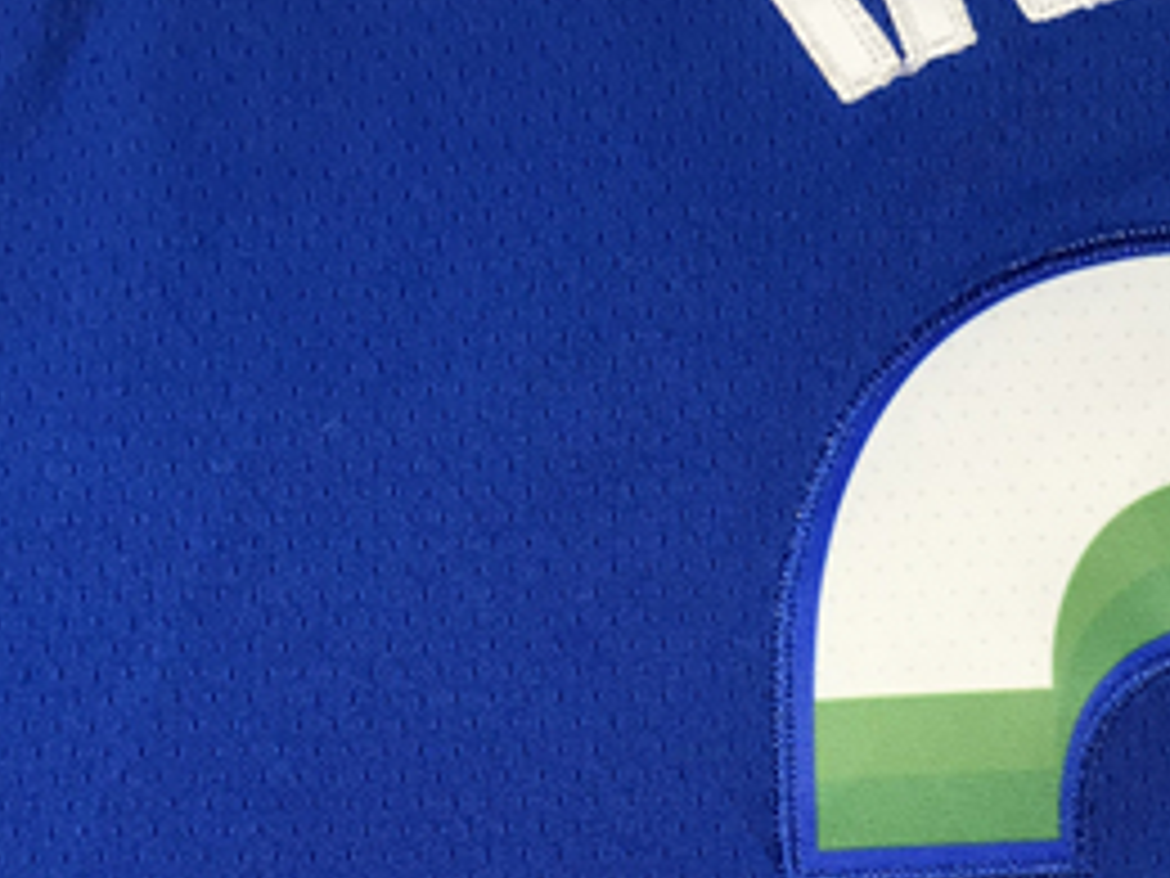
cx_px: 1206
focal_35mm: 86
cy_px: 725
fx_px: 2907
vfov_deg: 17.0
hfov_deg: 21.8
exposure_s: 1/100
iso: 40
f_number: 1.8
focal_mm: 3.99
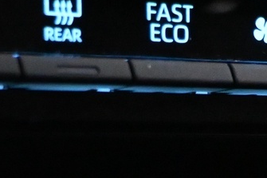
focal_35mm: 152
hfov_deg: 13.4
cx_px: 205
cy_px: 304
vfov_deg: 8.7
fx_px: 1130
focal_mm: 21
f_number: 4
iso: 8000
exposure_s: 1/60
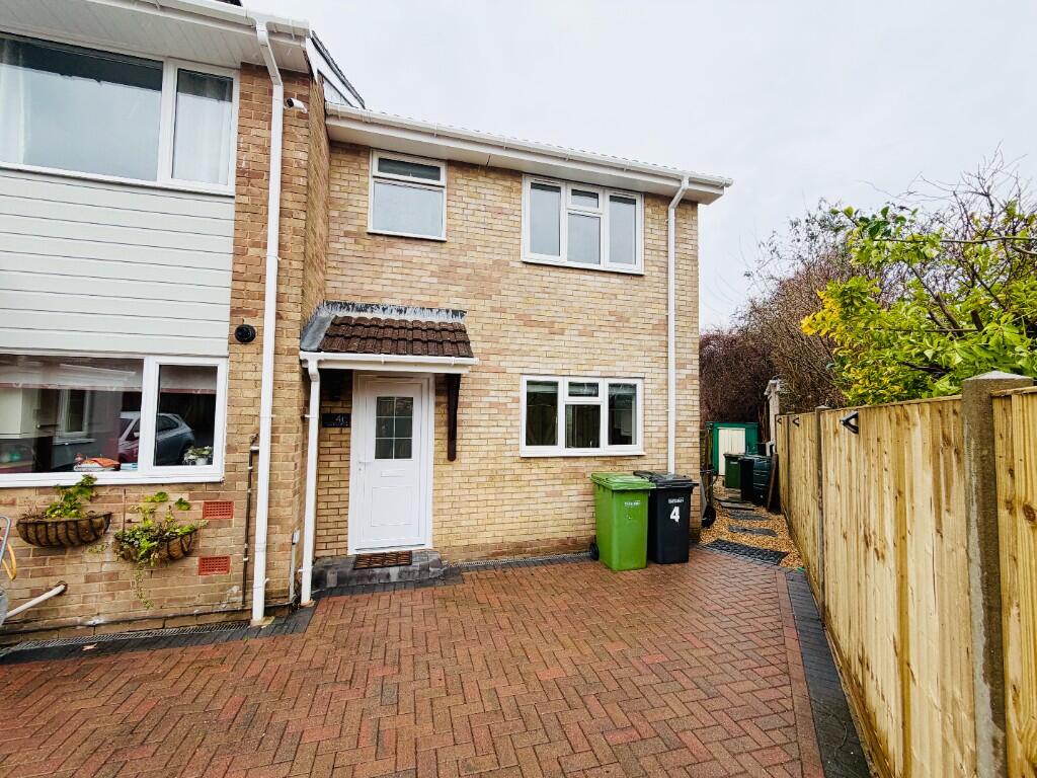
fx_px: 419
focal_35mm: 14
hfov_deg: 102.1
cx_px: 518
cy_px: 389
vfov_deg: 85.7
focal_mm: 2.22
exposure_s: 1/296
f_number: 2.2
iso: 50
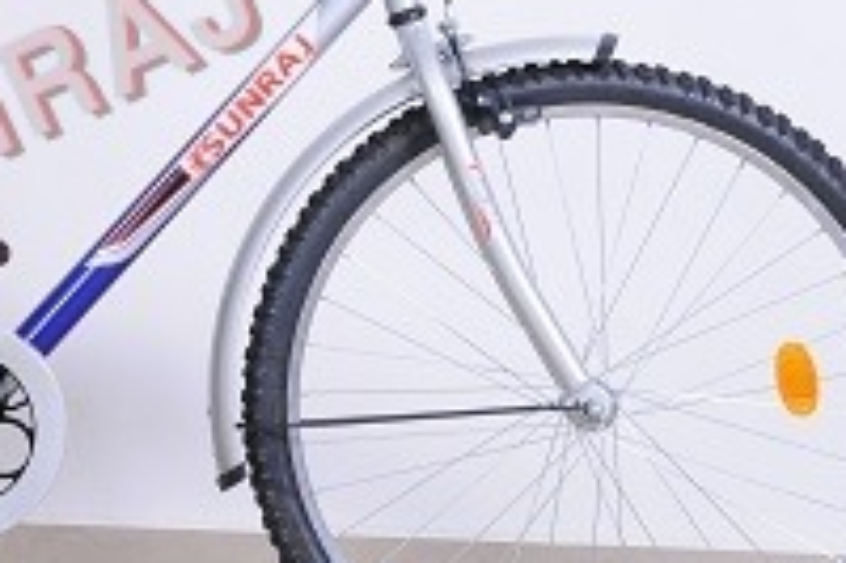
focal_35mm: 232
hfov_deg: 8.8
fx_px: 5447
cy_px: 102
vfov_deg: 5.9
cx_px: 0
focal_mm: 62
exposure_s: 1/160
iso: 200
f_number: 11
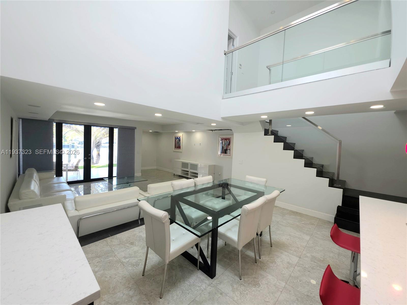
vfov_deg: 89.9
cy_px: 152
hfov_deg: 106.2
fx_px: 153
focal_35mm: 13
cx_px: 204
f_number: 1.9
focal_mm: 2.2
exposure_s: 1/30
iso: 25
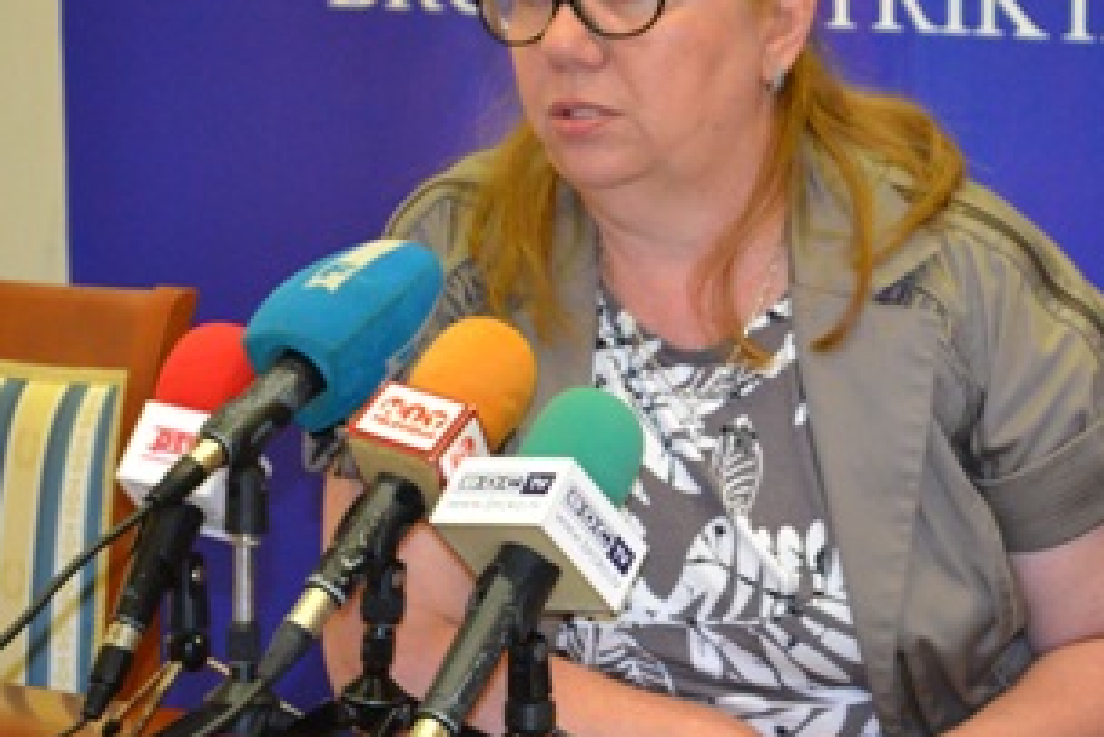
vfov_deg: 8.4
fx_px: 5031
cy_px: 358
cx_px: 726
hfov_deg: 12.5
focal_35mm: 164
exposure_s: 1/60
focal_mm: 52
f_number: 5.6
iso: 2000
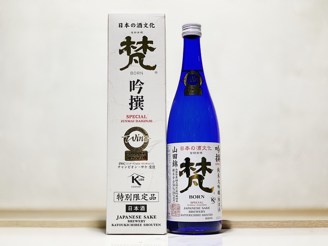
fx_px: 493
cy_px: 123
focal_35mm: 52
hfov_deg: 36.8
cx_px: 164
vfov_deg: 28.0
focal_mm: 6
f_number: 2.4
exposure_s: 1/50
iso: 80
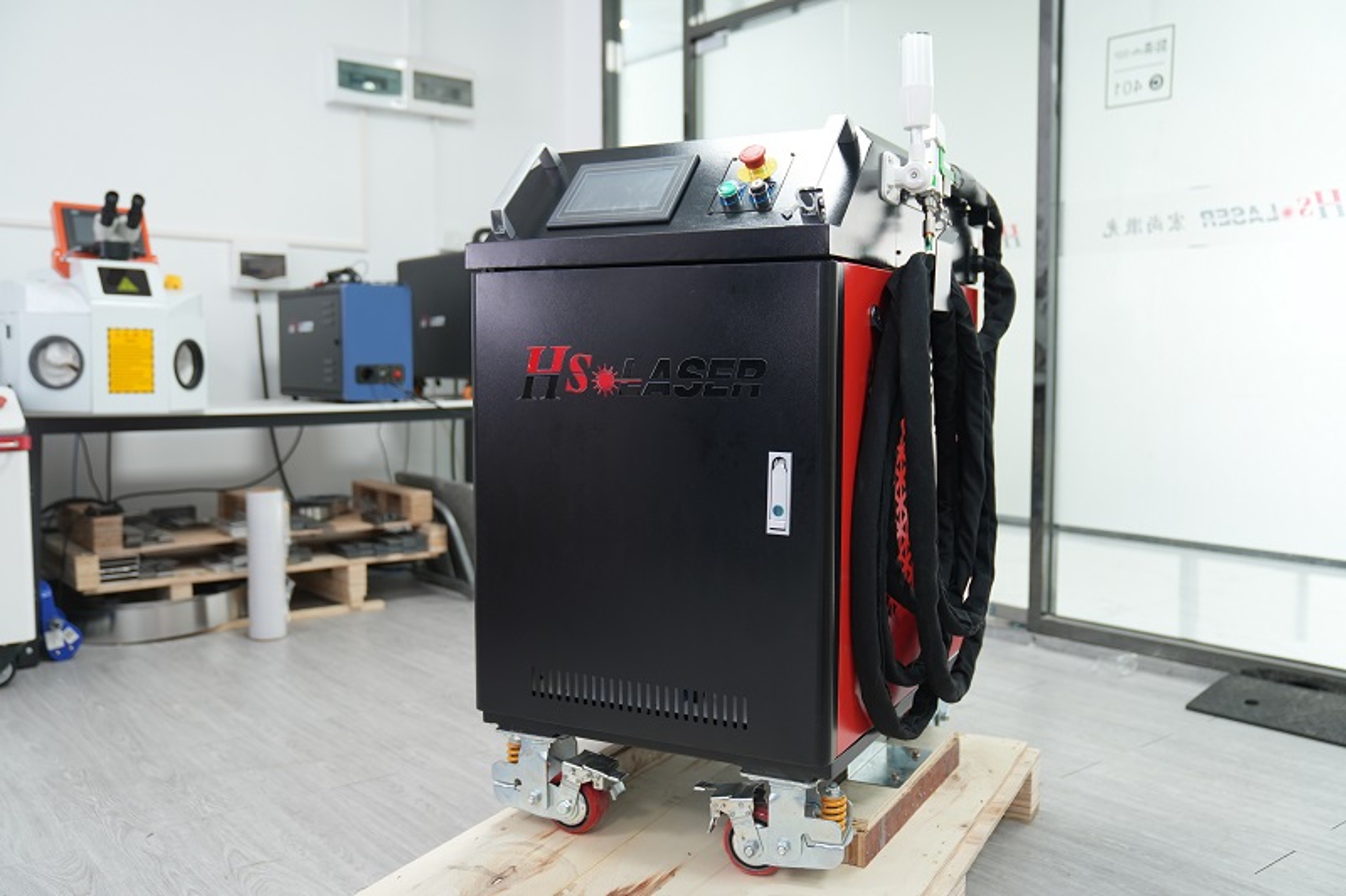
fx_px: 1196
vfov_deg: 41.1
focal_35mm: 32
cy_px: 448
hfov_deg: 58.7
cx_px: 673
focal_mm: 32
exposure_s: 1/40
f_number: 2.8
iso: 640
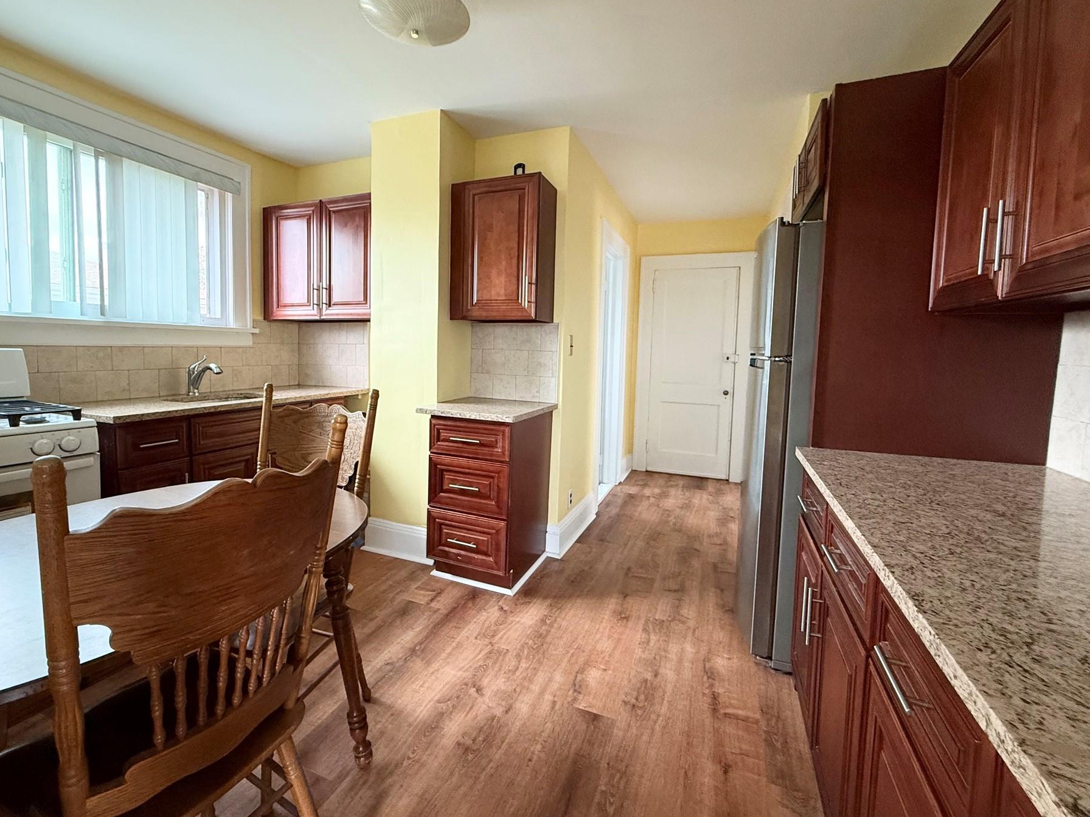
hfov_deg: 94.3
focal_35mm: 16
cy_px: 382
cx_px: 501
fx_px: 504
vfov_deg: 78.0
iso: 320
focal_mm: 2.22
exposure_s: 1/60
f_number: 2.2
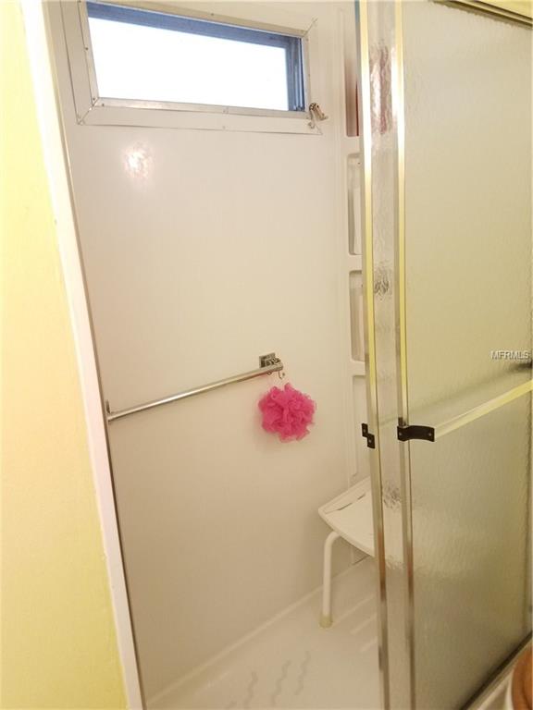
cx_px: 266
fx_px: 534
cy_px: 355
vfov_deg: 67.3
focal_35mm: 26
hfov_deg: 53.1
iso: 160
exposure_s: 1/24
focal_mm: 4.2
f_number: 1.7
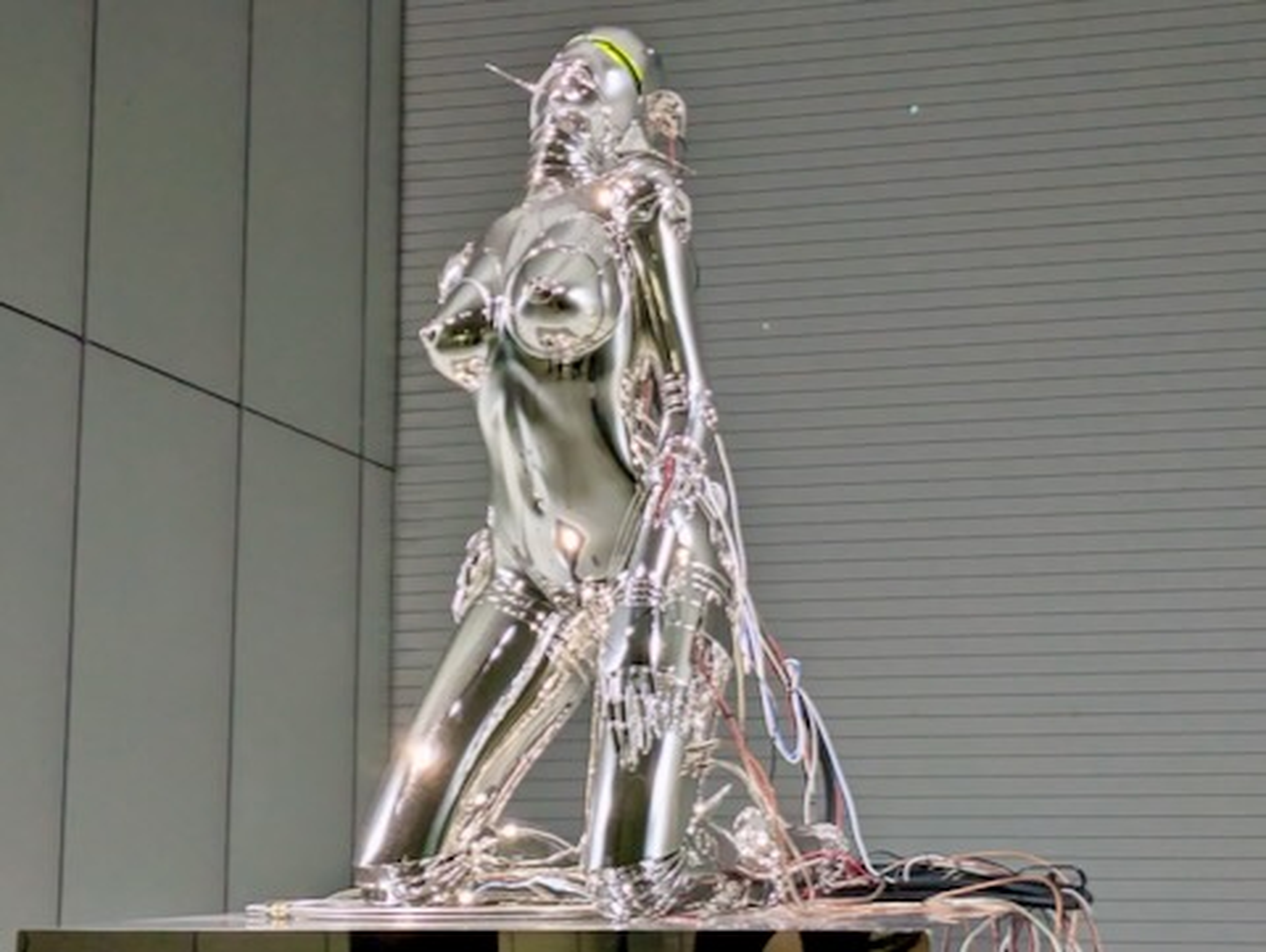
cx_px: 633
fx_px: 1867
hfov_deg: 37.5
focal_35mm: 51
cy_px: 476
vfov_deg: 28.6
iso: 662
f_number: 1.89
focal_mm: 5.43
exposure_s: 1/100
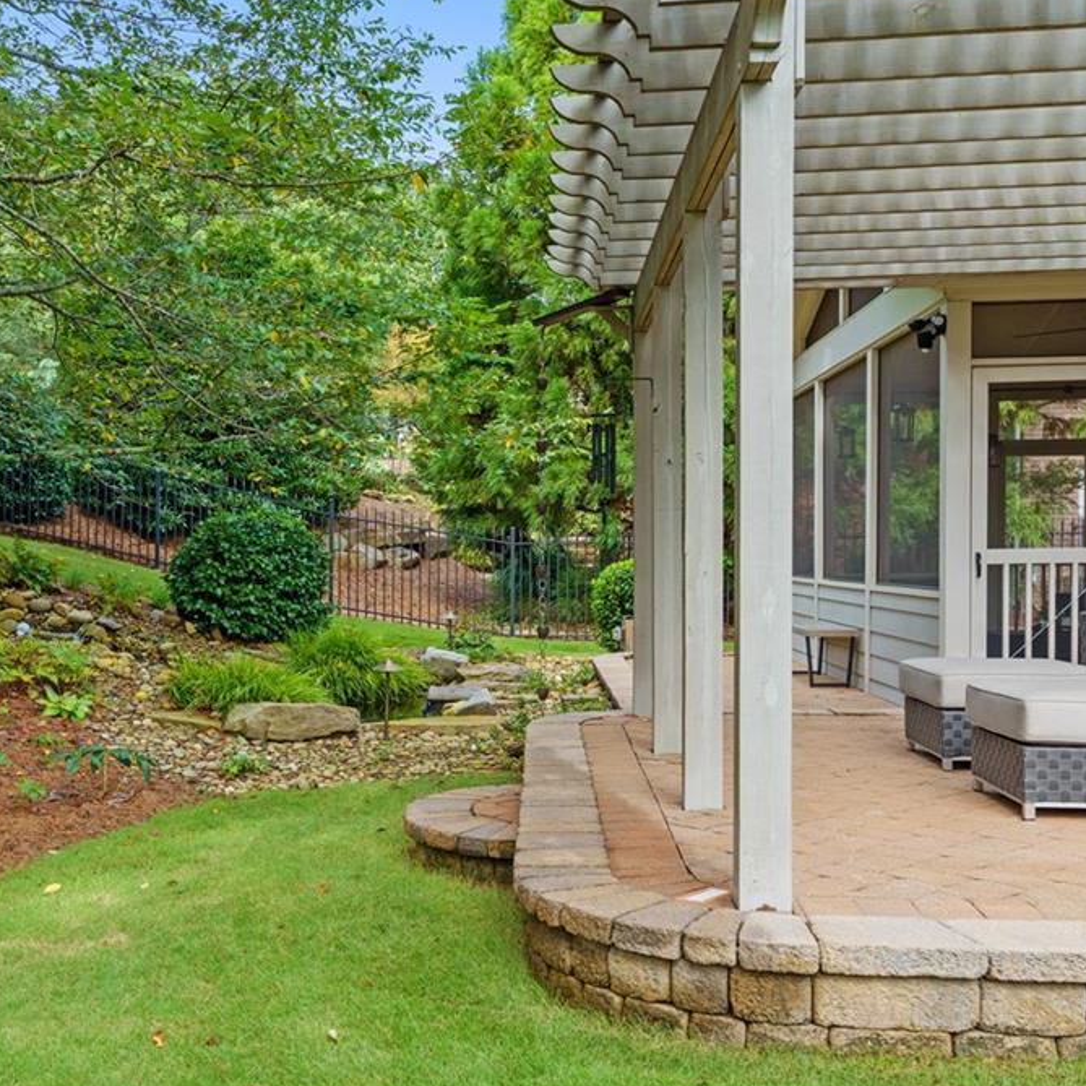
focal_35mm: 39
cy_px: 541
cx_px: 325
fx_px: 1384
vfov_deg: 42.8
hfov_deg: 42.0
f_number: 7.1
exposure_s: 1/200
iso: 1250
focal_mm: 30
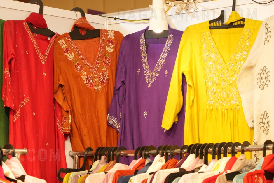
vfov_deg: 12.4
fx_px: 837
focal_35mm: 110
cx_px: 89
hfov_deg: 18.5
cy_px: 113
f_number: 5
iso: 1000
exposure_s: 1/125
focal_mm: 77
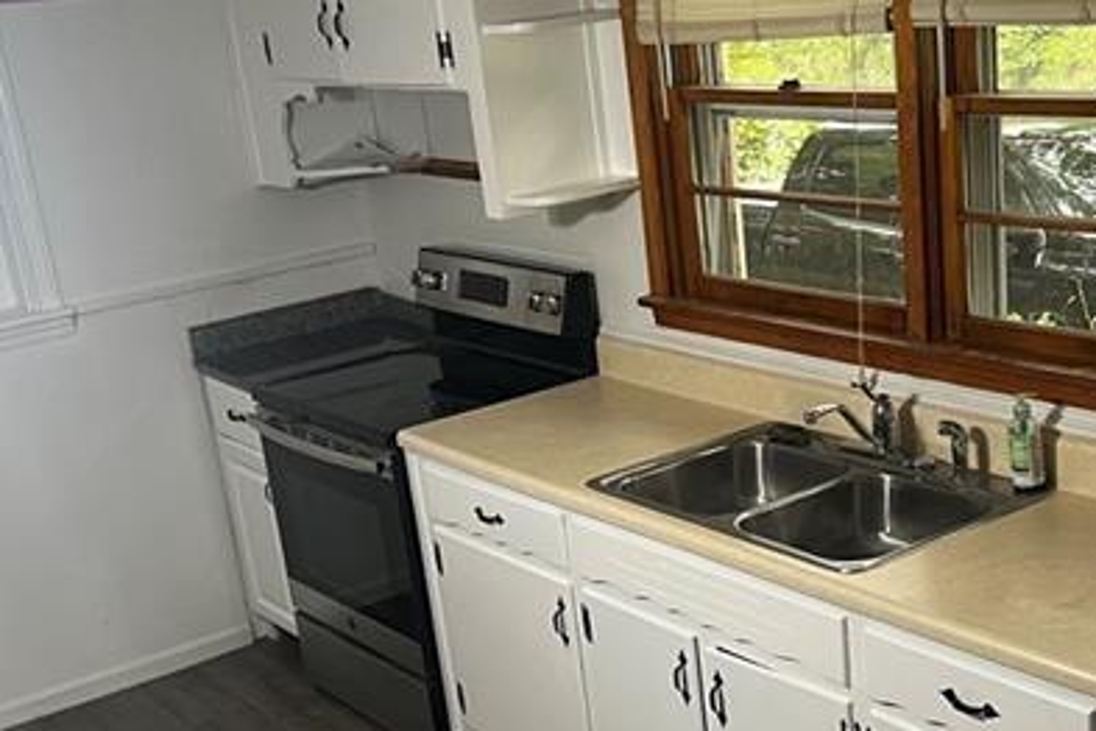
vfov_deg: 24.4
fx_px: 1674
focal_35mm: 55
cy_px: 547
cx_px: 667
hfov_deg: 36.1
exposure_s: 1/60
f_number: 1.5
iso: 160
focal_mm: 5.7
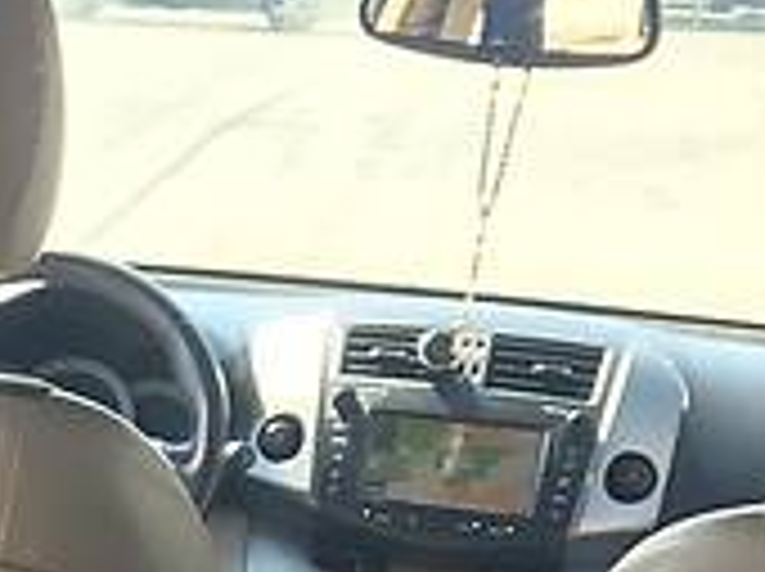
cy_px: 1027
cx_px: -508
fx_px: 2913
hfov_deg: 13.7
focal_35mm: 132
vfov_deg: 10.5
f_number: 1.8
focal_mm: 4
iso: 20
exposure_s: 1/124
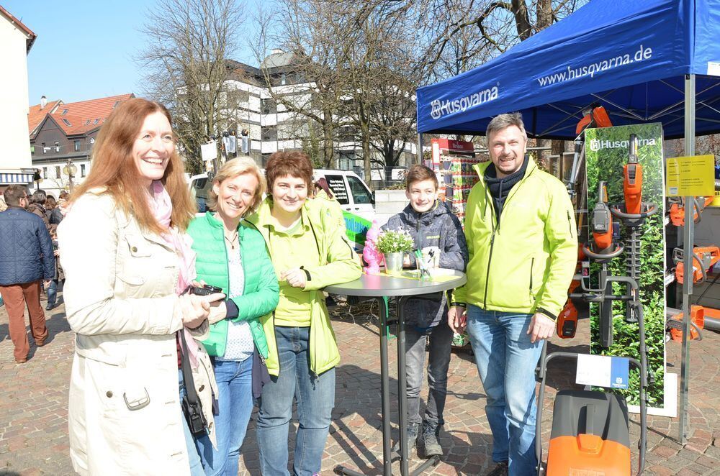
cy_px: 238
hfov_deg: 67.5
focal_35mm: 27
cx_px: 360
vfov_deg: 47.7
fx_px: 539
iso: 100
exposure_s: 1/200
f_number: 5.6
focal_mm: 18
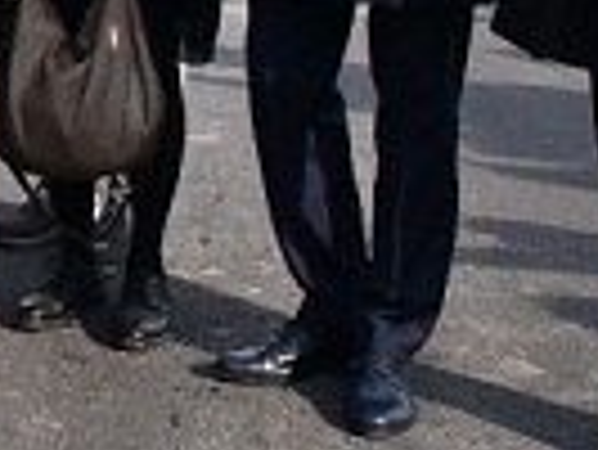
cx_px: -540
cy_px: -328
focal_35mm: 127
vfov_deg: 11.0
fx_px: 2196
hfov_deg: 13.6
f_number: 9
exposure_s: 1/1000
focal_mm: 18
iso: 640
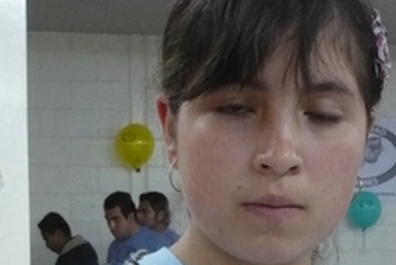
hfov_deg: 20.6
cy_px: 384
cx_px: 302
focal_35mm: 98
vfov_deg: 13.3
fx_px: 1079
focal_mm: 5.8
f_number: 2.8
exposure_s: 1/30
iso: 320
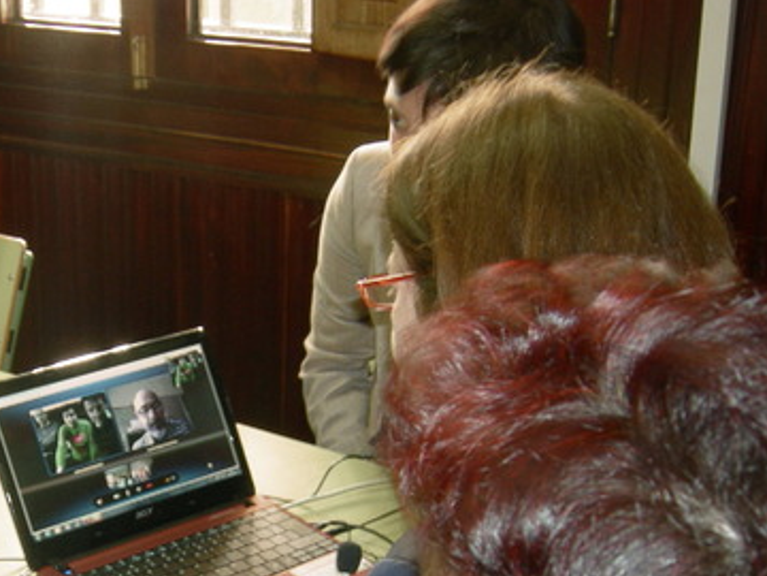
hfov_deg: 29.7
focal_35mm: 64
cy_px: 478
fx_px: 1418
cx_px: 173
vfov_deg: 22.6
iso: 64
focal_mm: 7.5
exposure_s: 1/60.1
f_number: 2.7
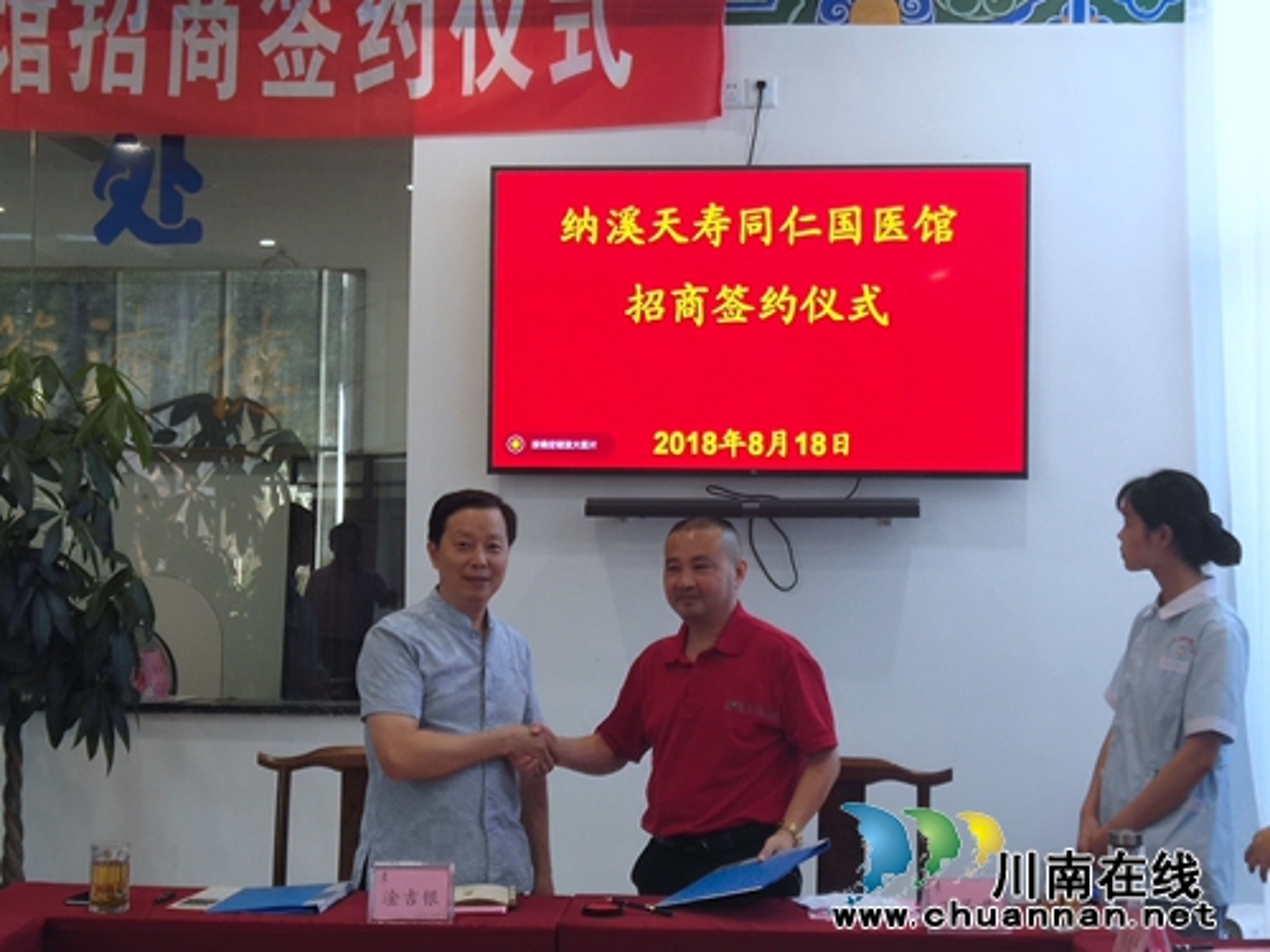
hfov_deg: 28.2
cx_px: 635
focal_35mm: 69
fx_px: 2531
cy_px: 476
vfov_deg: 21.3
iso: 190
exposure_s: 1/100
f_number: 1.8
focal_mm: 3.95
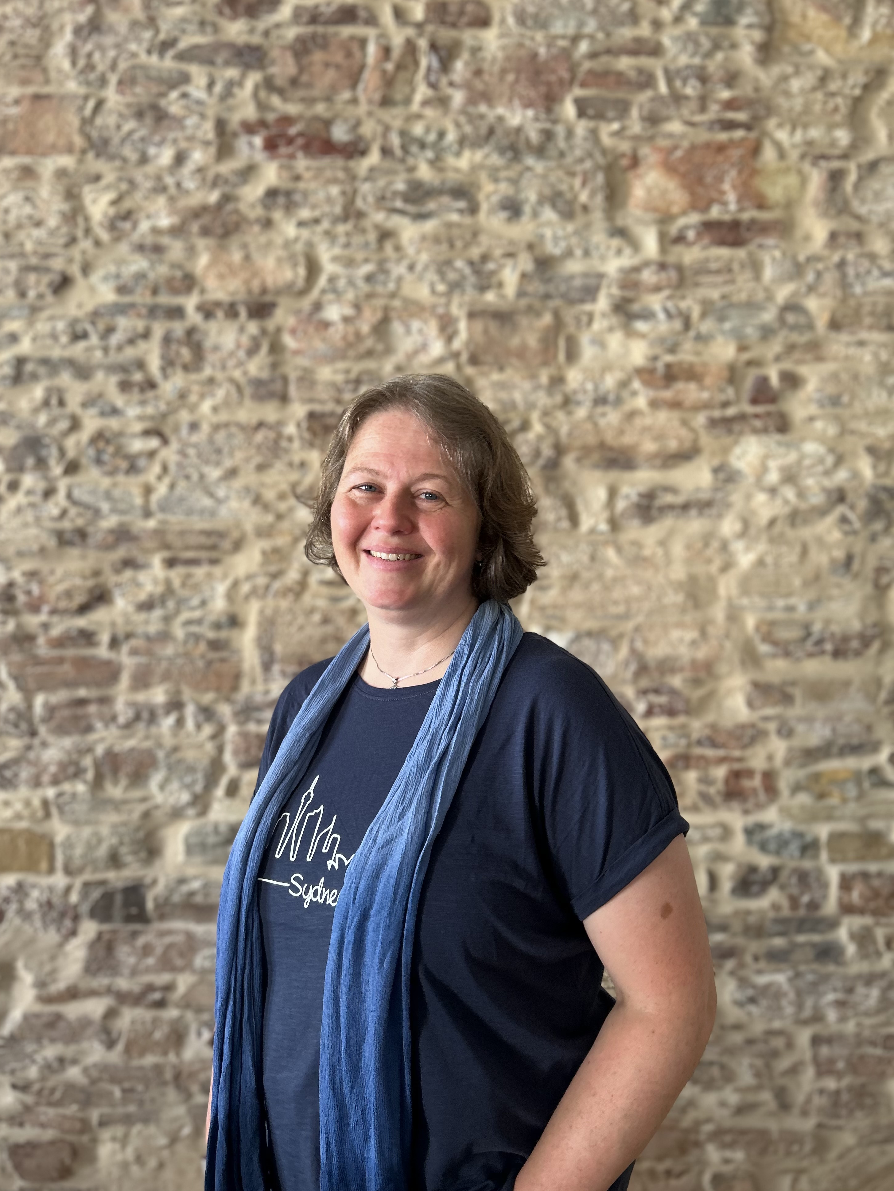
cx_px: 430
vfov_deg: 65.3
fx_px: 930
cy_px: 599
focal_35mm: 27
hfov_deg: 51.3
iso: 125
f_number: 1.5
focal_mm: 5.7
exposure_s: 1/65
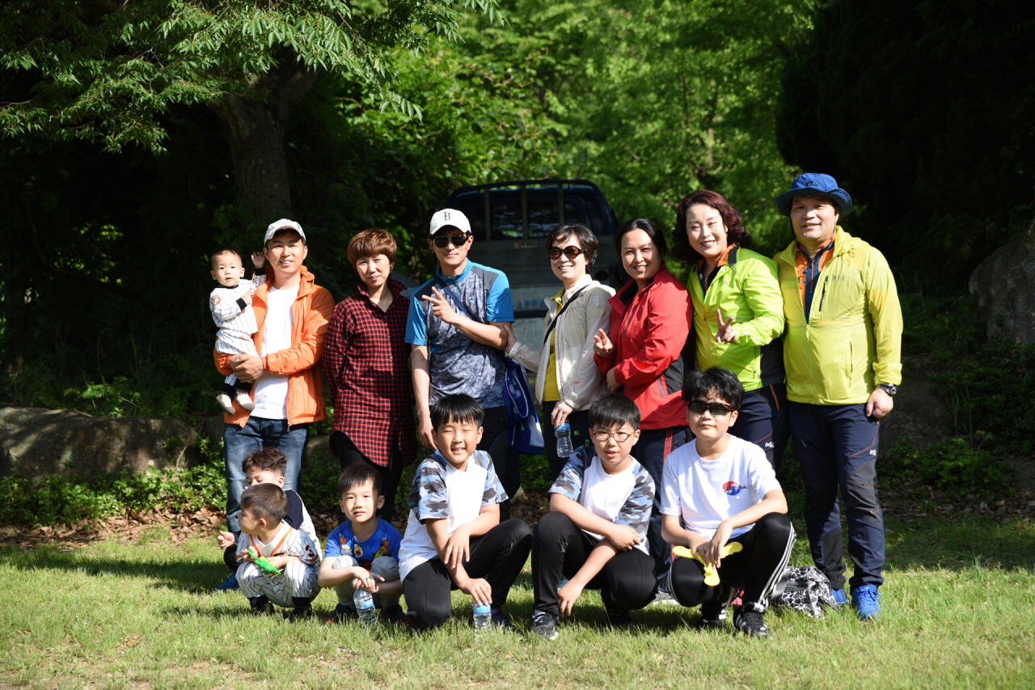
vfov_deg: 19.5
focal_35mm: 70
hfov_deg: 28.8
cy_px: 345
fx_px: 2012
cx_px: 518
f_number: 3.5
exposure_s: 1/640
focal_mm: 70
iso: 100
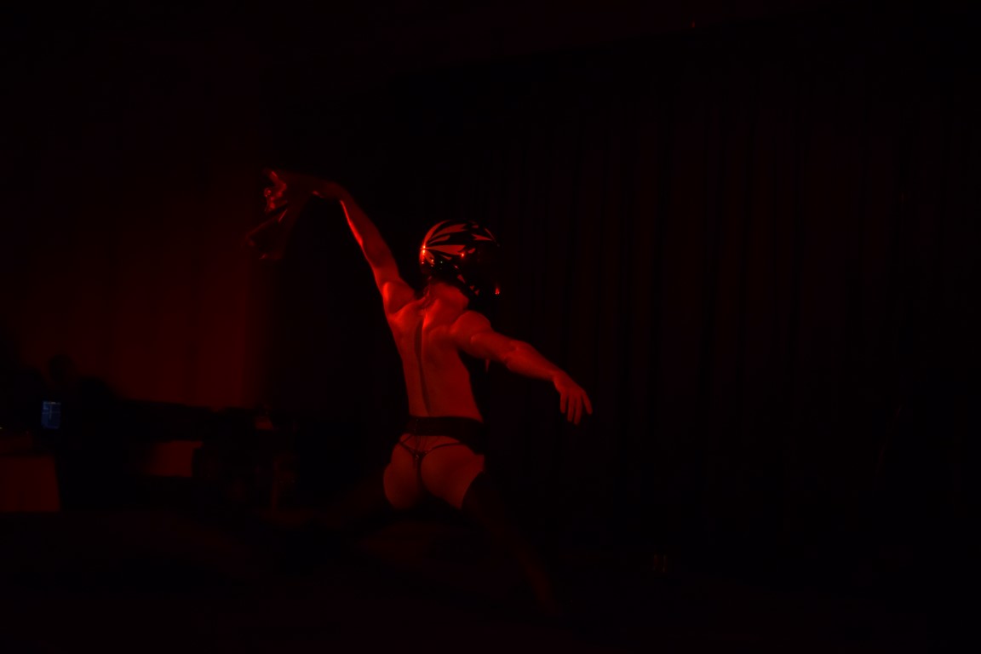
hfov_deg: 29.9
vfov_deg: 20.2
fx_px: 1839
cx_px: 490
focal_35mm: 68
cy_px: 327
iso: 1600
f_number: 5
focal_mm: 45
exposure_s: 1/160
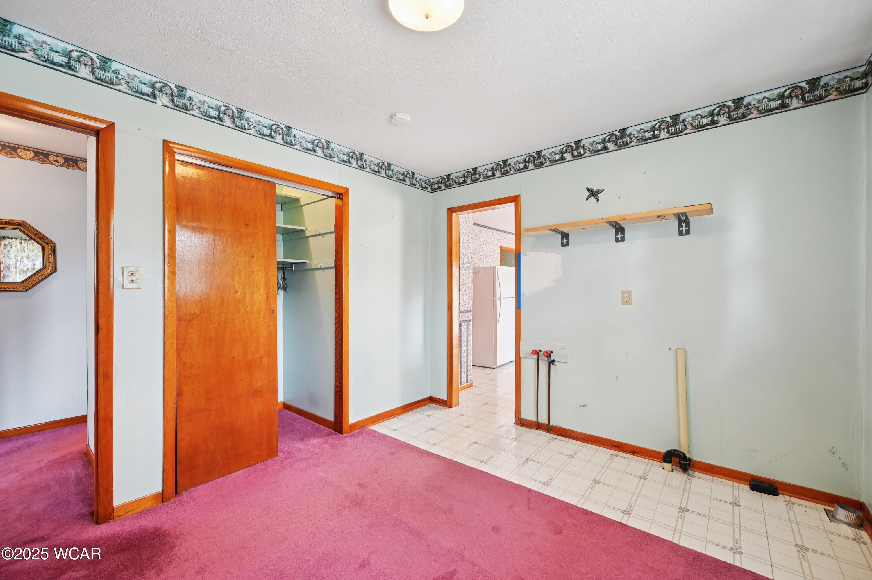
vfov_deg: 79.1
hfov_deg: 102.3
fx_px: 351
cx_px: 436
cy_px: 290
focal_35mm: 14
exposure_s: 1/10
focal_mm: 14.5
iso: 400
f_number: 5.6
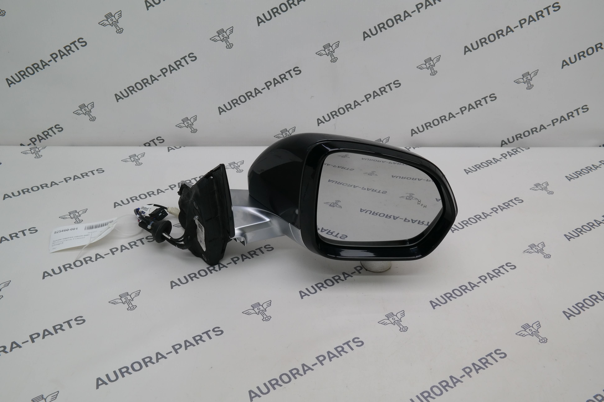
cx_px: 302
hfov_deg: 53.1
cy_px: 201
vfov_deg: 36.9
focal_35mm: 36
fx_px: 604
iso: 200
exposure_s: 1/50
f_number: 7.1
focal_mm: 24
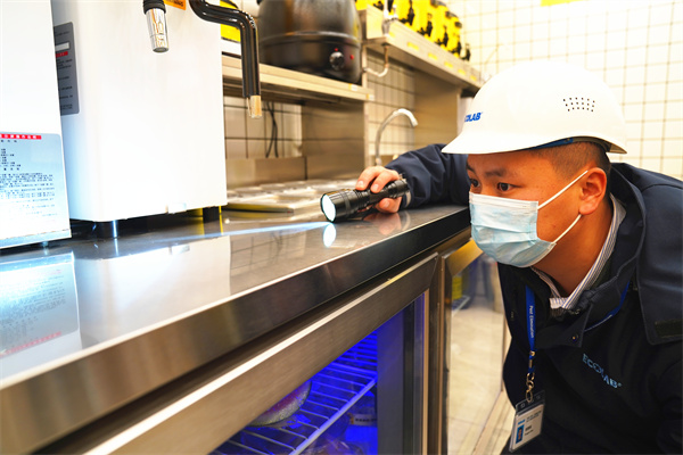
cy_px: 228
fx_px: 474
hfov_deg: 71.5
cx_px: 342
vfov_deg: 51.3
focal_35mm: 25
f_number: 4
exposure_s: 1/60
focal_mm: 25
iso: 320
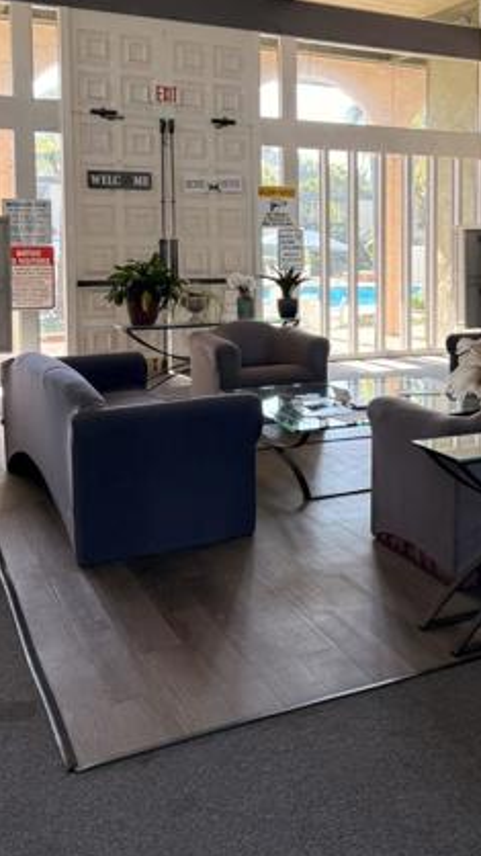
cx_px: 454
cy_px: 291
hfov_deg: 28.3
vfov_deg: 49.7
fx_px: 907
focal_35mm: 40
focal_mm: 6.76
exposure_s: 1/238
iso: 100
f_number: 1.78
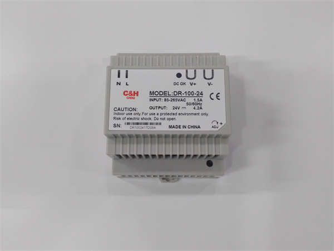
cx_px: 167
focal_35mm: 27
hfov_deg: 65.3
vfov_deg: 51.4
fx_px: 261
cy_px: 126
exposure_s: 1/33
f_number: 2
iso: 152
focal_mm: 3.79
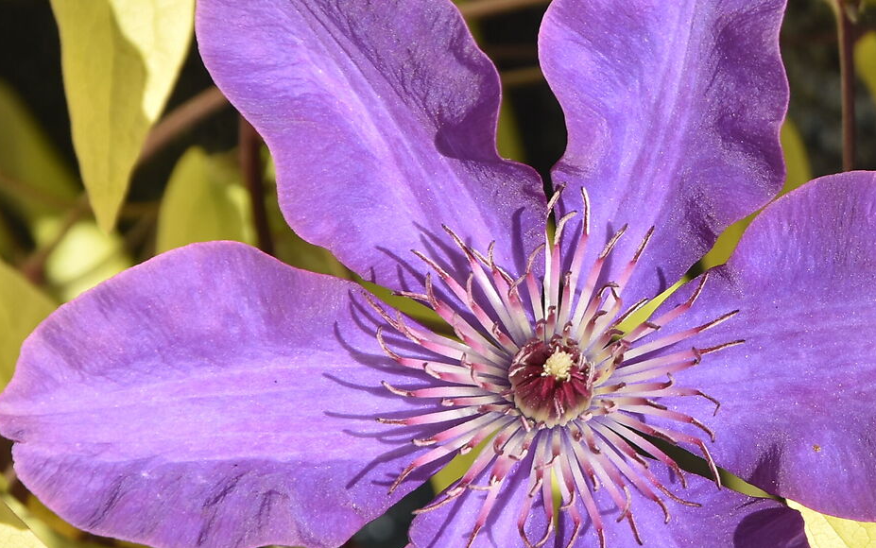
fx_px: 8032
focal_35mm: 336
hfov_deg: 6.2
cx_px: 881
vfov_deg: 3.9
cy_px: 257
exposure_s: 1/250
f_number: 8
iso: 100
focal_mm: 85
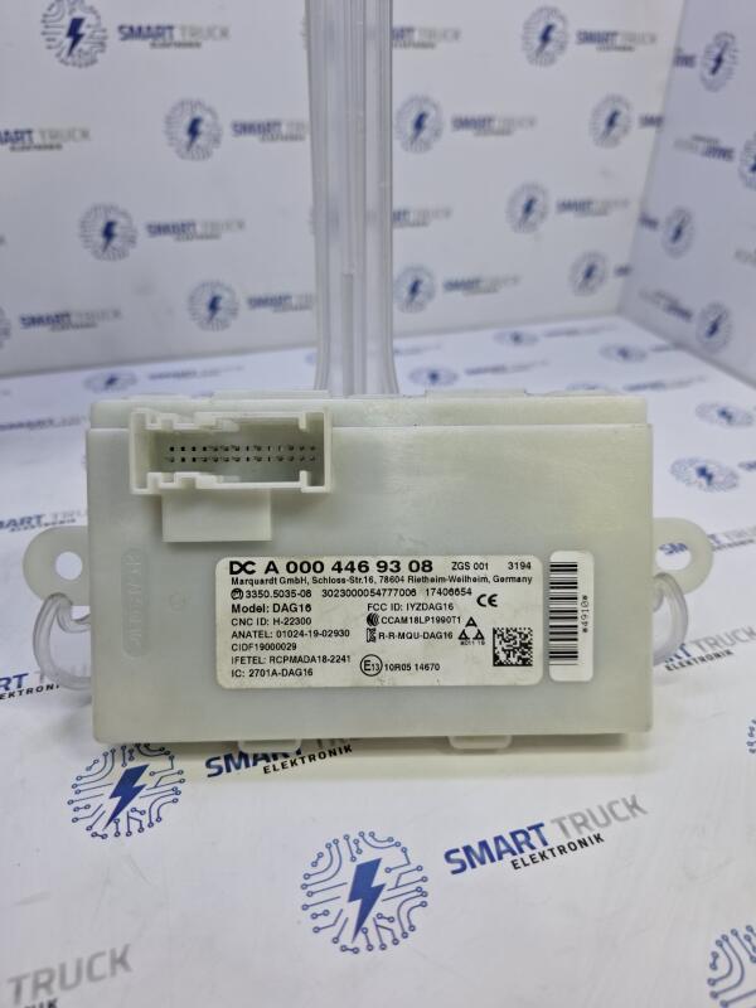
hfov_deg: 58.9
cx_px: 378
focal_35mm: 23
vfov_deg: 73.9
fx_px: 670
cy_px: 504
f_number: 1.8
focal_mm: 5.54
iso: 64
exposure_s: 1/50
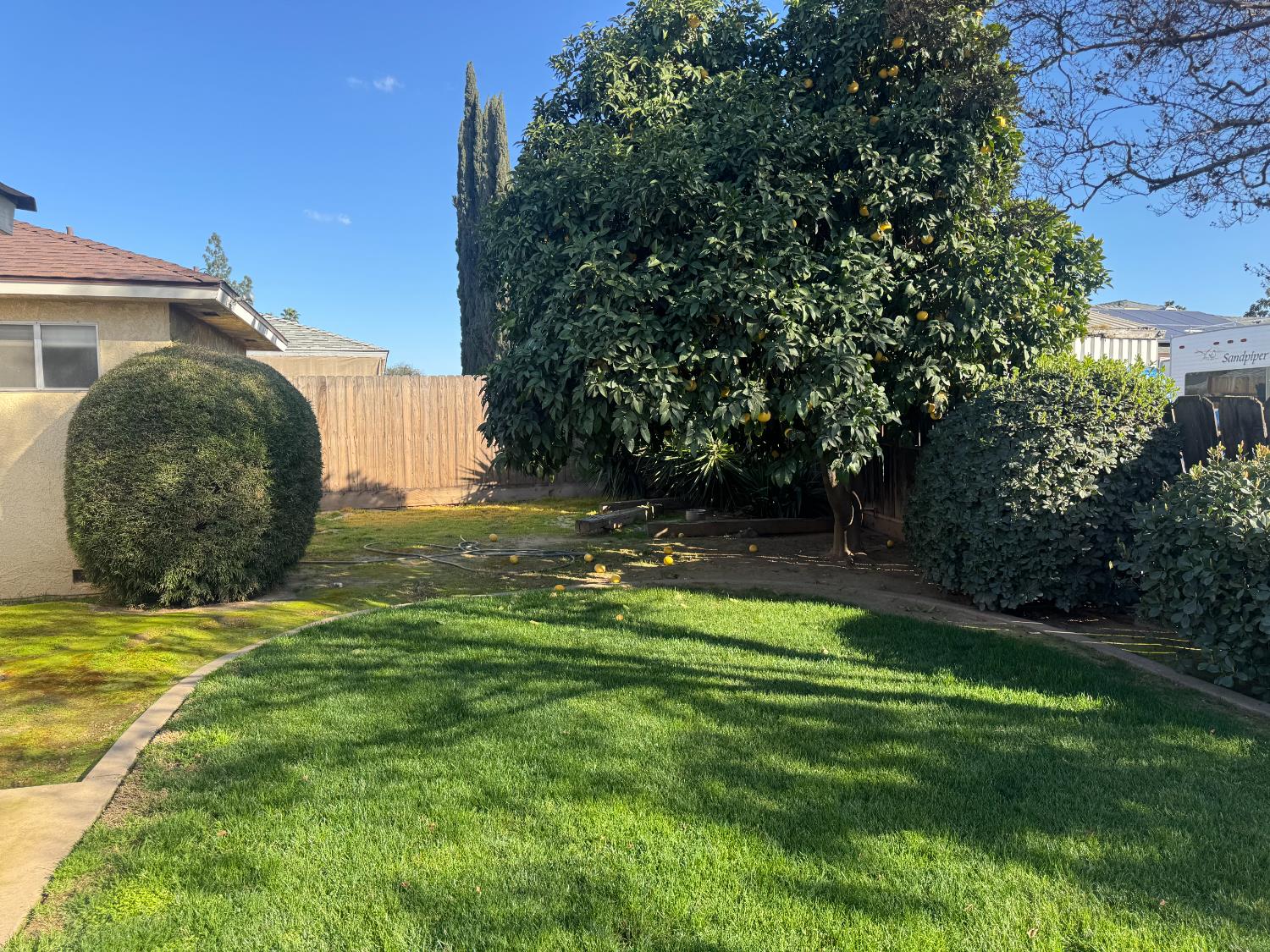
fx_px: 881
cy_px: 476
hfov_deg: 71.6
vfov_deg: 56.8
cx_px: 635
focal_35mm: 24
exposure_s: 1/1059
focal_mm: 6.76
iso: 80
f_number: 1.78
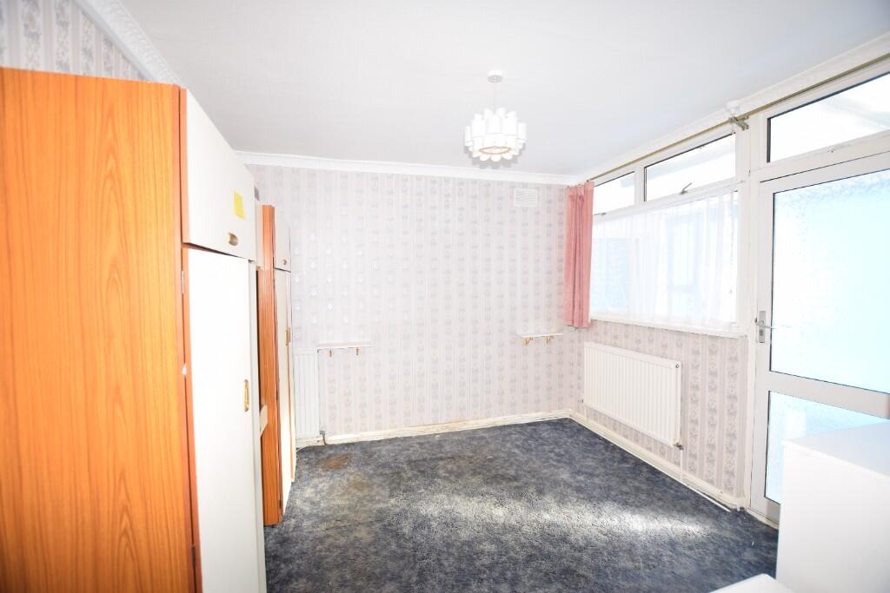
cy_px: 296
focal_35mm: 15
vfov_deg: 77.3
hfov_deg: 100.4
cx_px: 445
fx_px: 371
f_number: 3.5
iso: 100
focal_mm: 10
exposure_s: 1/60
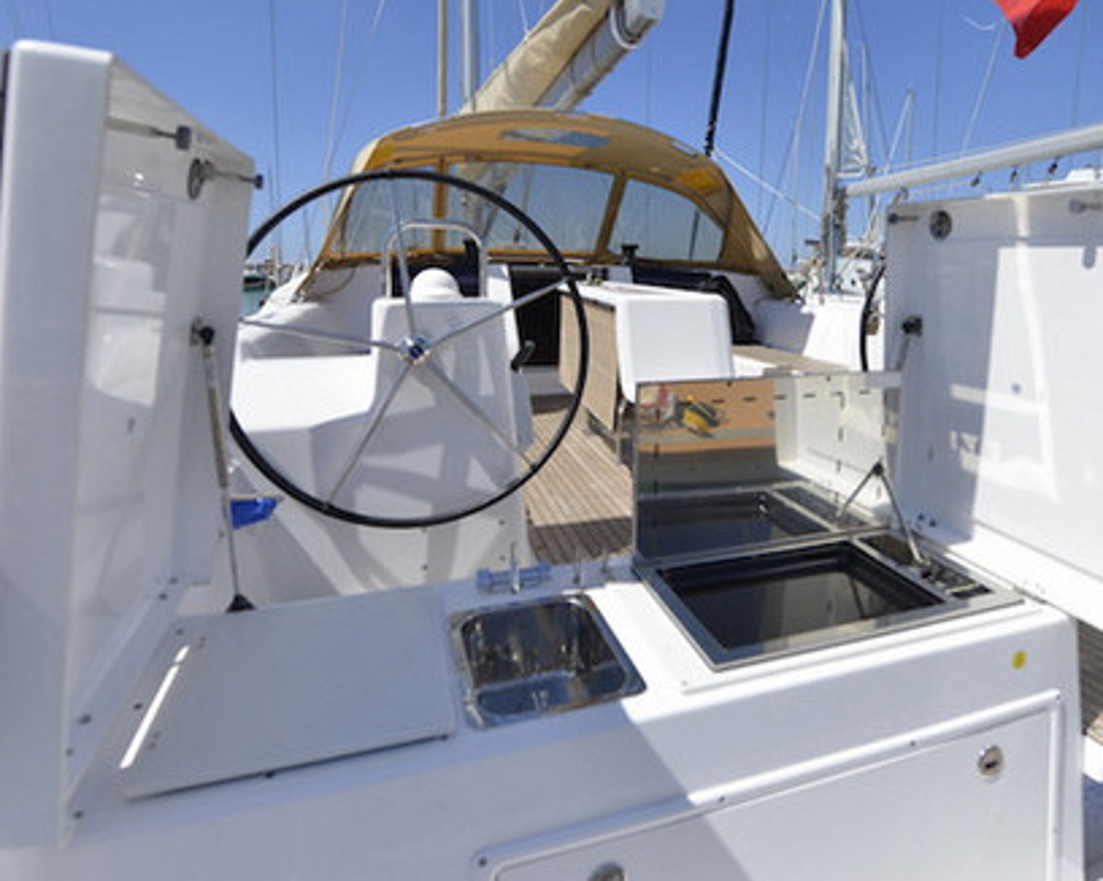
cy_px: 355
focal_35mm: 20
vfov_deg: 67.4
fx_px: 653
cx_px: 638
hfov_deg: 79.8
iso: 640
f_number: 4.5
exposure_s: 1/8000
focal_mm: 14
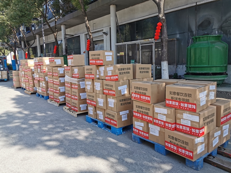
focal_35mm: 27
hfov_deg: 65.3
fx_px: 180
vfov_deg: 51.4
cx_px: 116
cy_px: 86
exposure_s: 1/1027
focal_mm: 5.56
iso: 50
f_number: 1.6
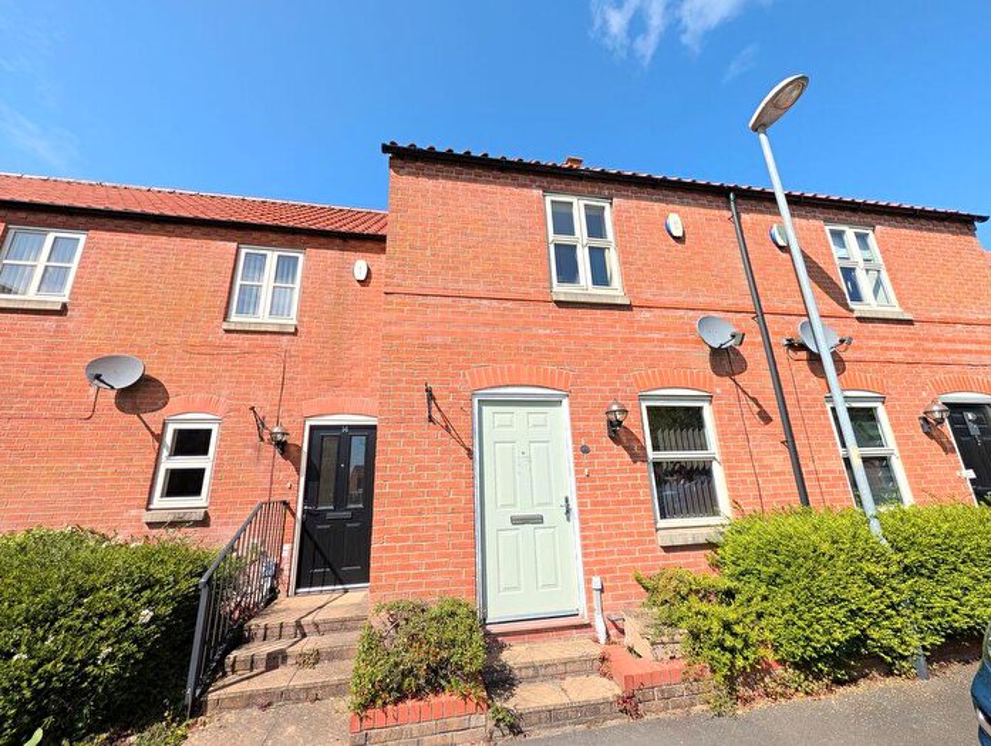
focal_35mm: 12
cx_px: 496
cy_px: 373
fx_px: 344
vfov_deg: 94.7
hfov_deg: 110.4
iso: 51
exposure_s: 1/2660
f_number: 1.7
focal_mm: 2.02
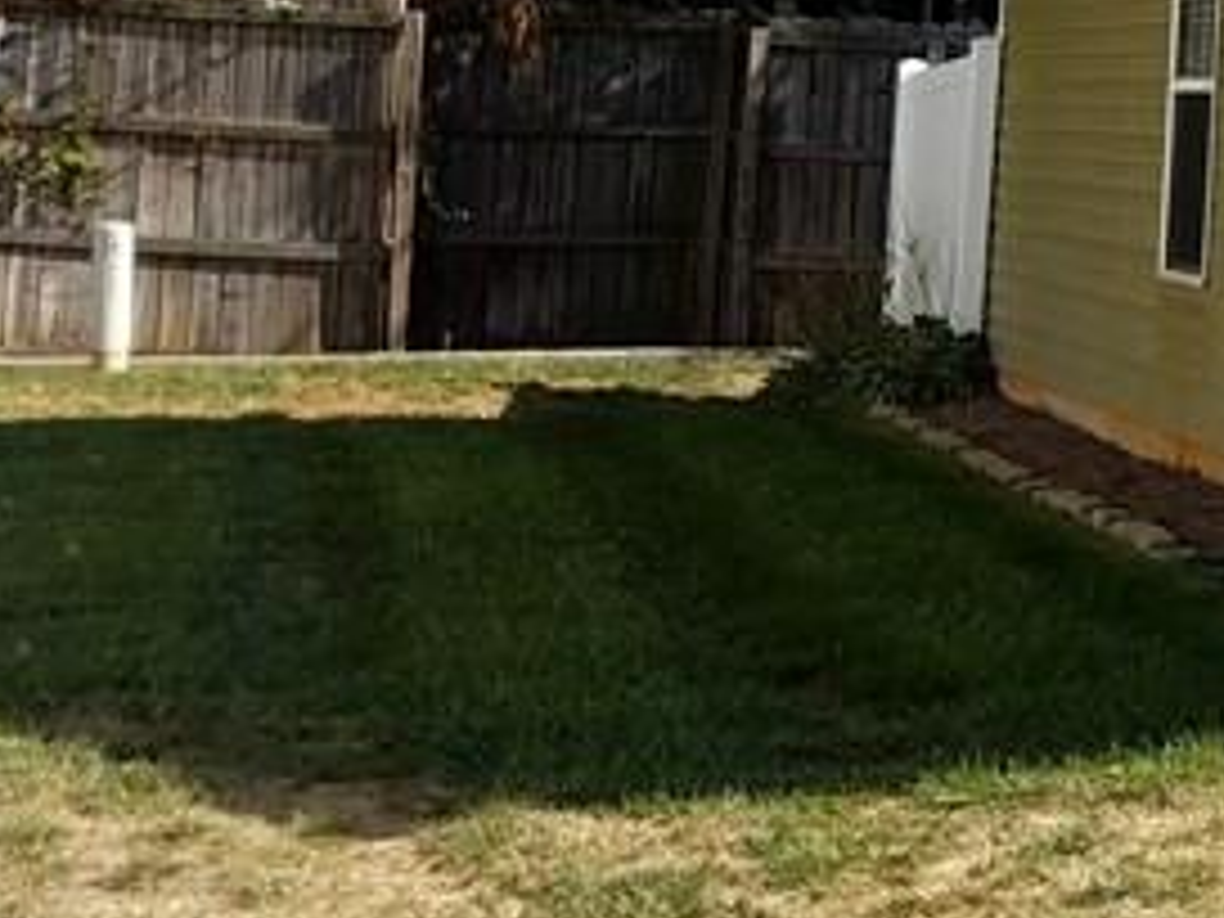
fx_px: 3465
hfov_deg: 16.6
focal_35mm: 98
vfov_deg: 14.4
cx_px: 2210
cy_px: -338
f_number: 1.7
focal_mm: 4.2
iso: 50
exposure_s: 1/1596
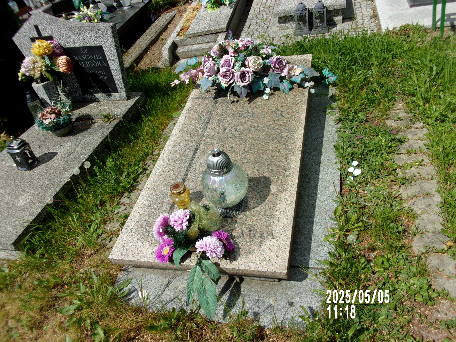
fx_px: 369
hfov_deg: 63.4
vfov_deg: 49.7
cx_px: 228
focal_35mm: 28
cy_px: 171
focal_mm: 5.1
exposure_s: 1/105
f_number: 10.8
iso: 80
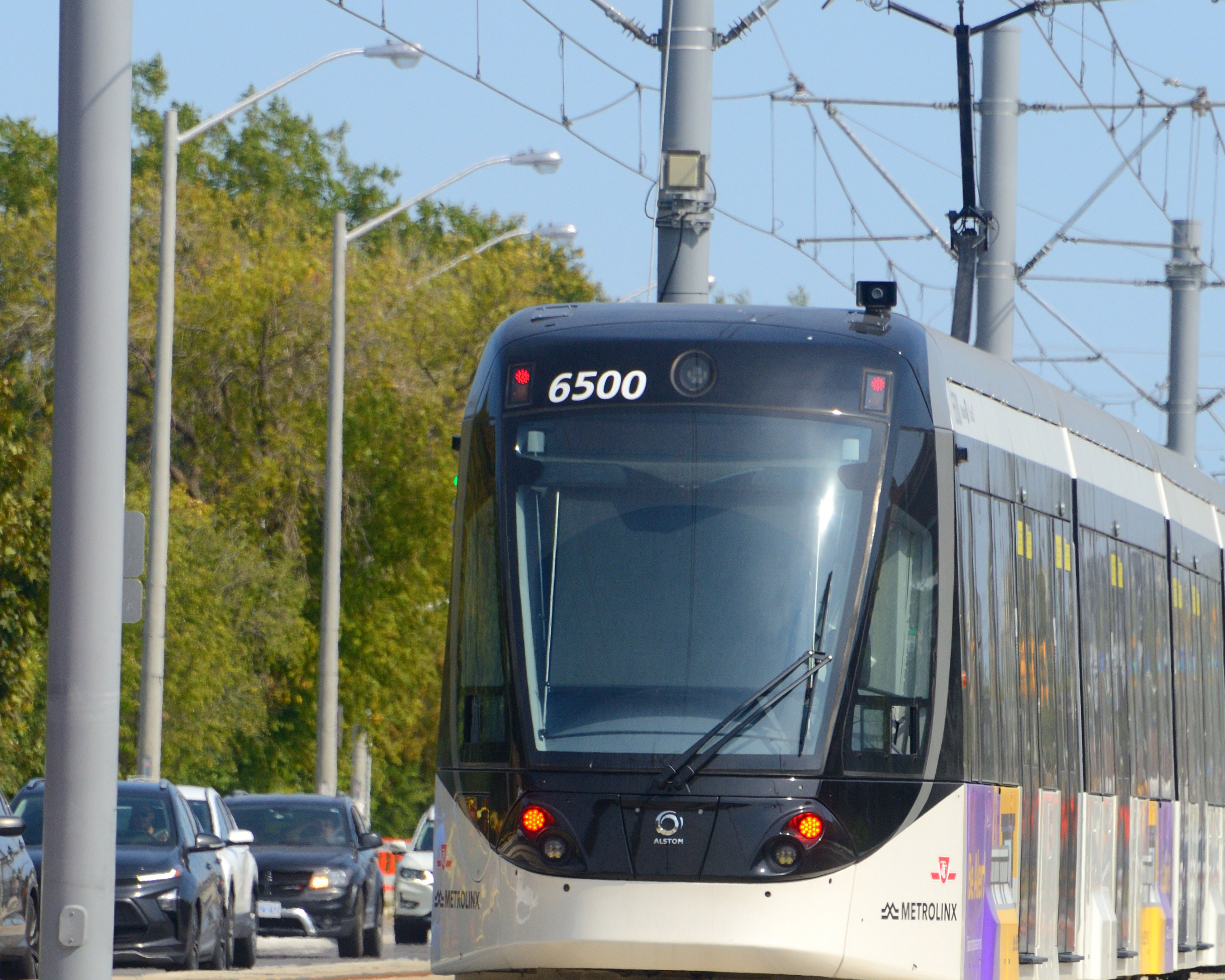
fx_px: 21428
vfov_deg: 2.6
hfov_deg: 3.3
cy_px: 655
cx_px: 670
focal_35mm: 591
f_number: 9
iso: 400
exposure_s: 1/1000
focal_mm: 300
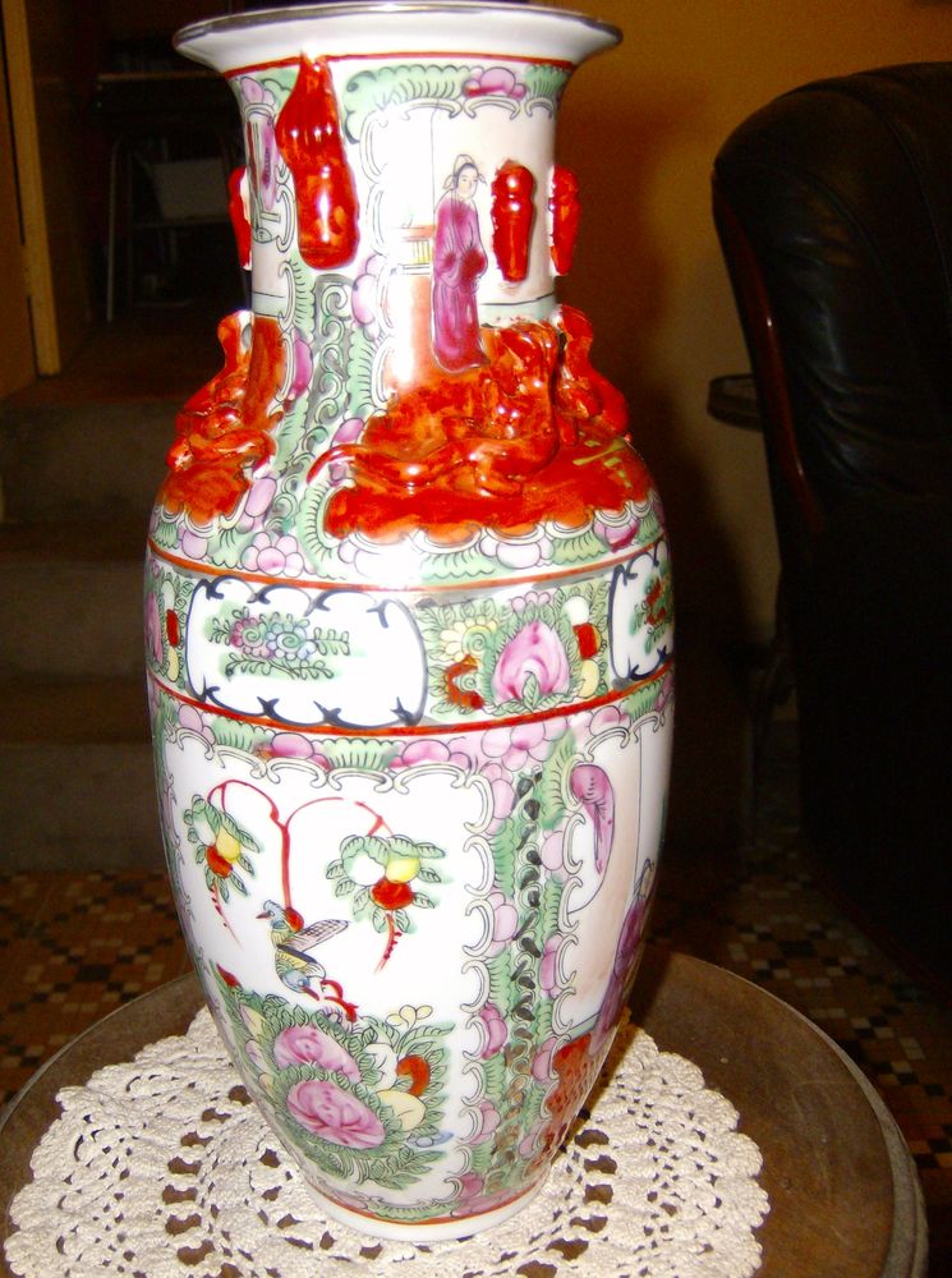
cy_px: 639
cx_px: 476
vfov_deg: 51.5
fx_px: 1326
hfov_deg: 39.5
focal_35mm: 36
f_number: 2.8
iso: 200
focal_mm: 6
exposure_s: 1/60
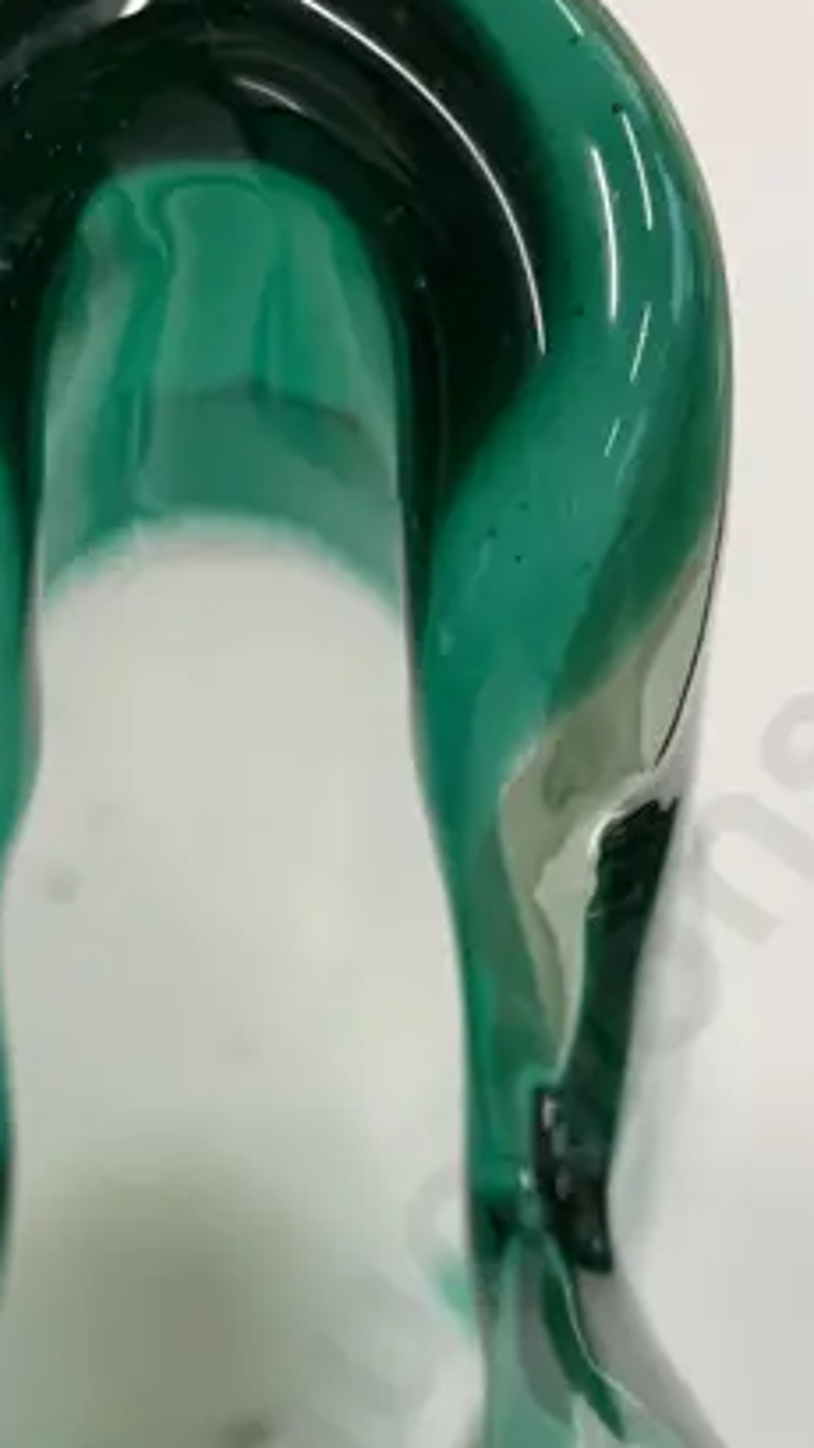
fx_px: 2725
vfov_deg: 27.2
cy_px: 1604
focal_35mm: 71
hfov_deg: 16.9
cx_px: 188
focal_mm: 4.25
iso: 64
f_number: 1.8
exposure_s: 1/100
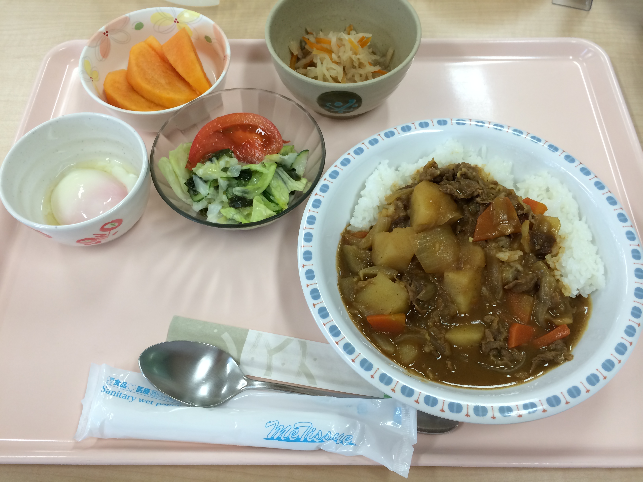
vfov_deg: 46.8
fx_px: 557
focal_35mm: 30
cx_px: 322
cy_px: 241
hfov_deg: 60.0
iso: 40
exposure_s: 1/40
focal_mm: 4.12
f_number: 2.2
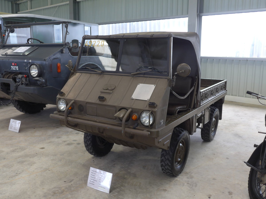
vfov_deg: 39.7
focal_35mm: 36
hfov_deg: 51.4
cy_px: 100
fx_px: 277
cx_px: 133
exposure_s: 1/60
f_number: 2.4
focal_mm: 7.5
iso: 100
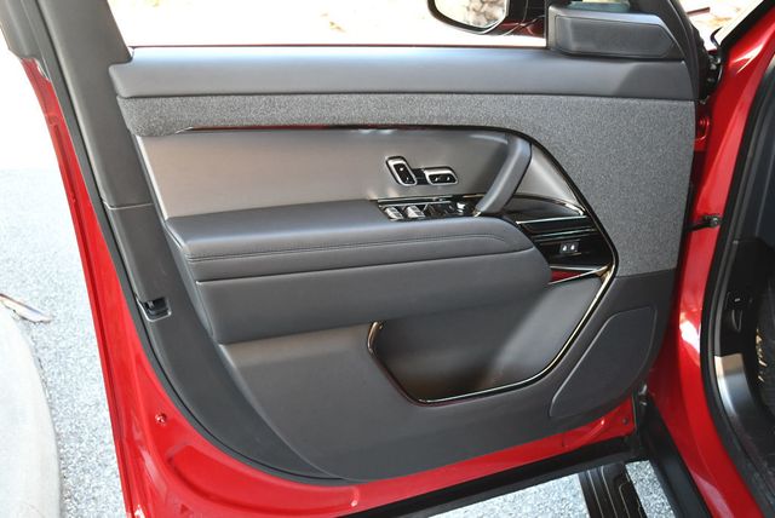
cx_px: 388
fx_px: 776
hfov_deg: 53.1
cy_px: 259
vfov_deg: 36.9
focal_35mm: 36
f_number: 3.5
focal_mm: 18
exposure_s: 1/200
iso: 800
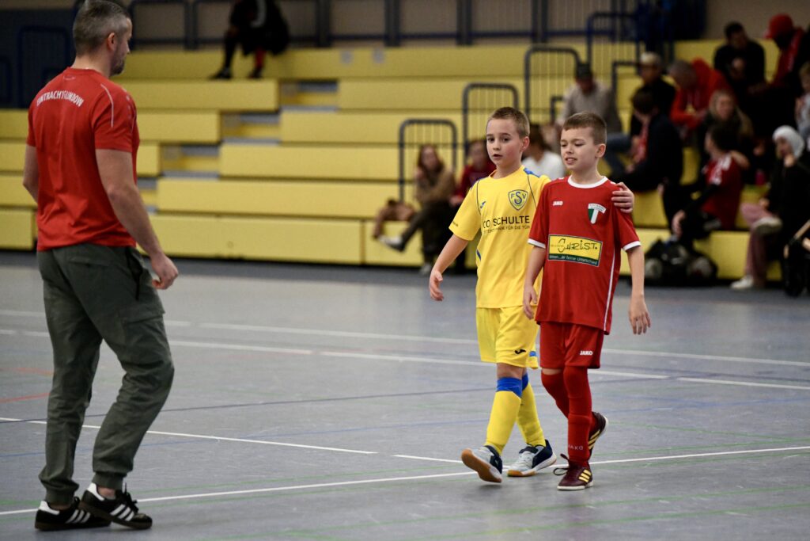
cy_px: 270
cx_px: 405
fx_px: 3600
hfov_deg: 12.8
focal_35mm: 160
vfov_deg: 8.6
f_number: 2.8
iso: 8000
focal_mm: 160
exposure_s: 1/1600
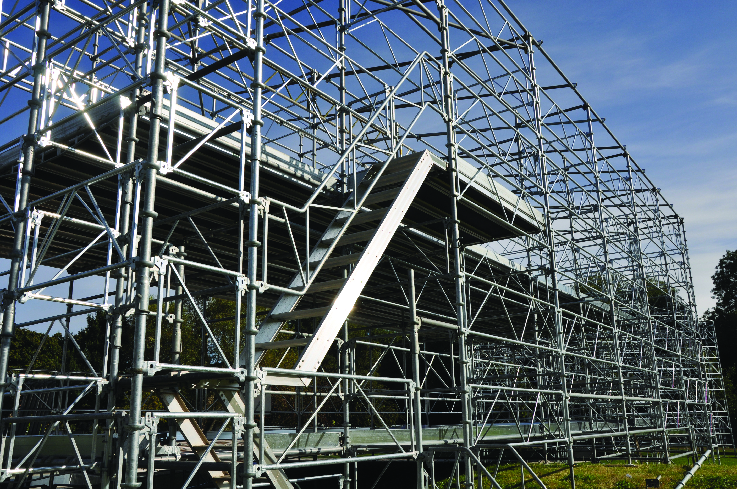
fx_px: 675
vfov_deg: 39.9
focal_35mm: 33
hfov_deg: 57.3
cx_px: 368
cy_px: 244
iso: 200
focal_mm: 22
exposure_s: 1/500
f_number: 11
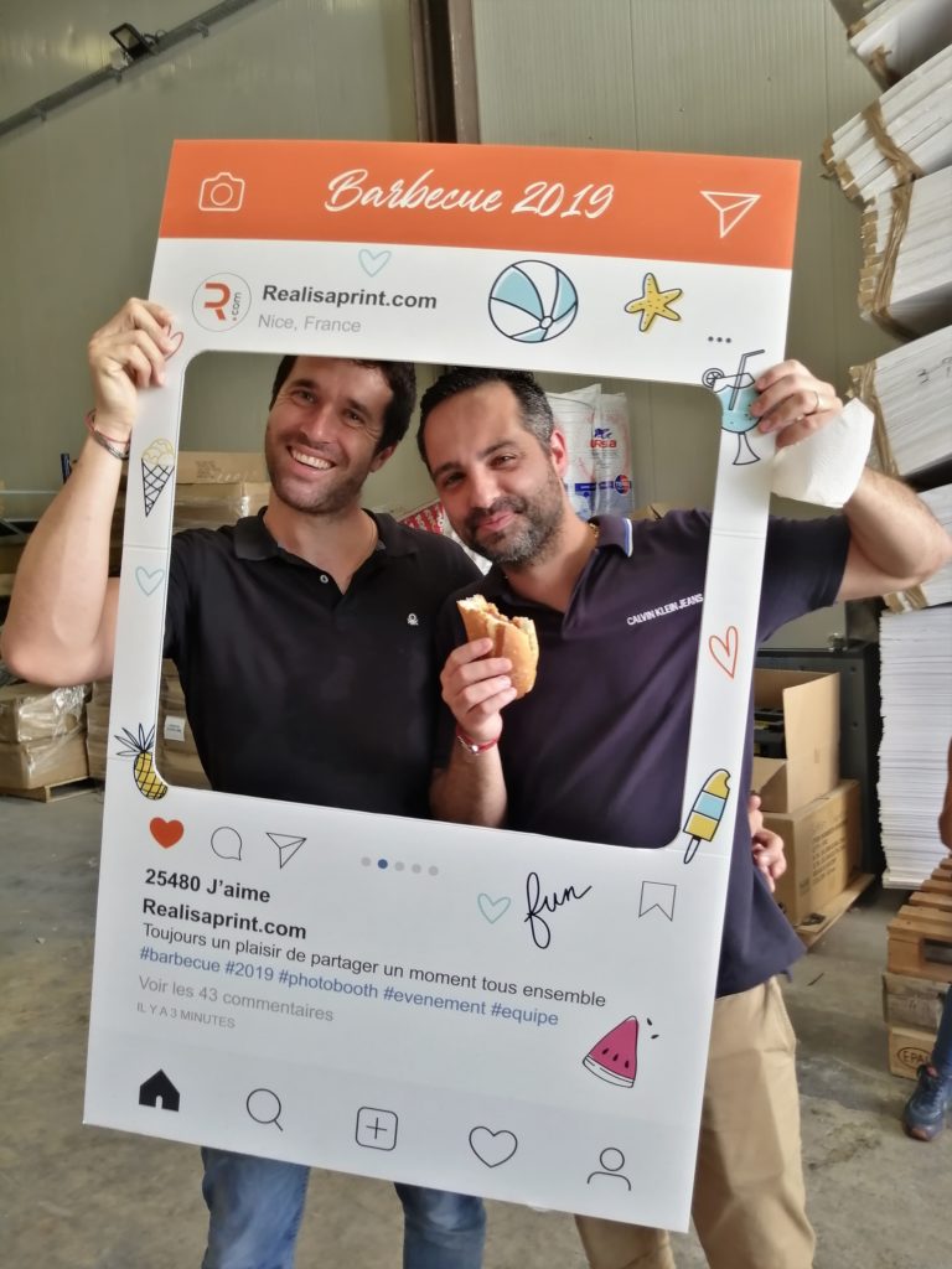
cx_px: 476
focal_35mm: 27
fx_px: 990
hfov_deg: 51.4
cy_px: 634
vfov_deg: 65.3
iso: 160
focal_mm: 3.88
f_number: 1.8
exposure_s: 1/50
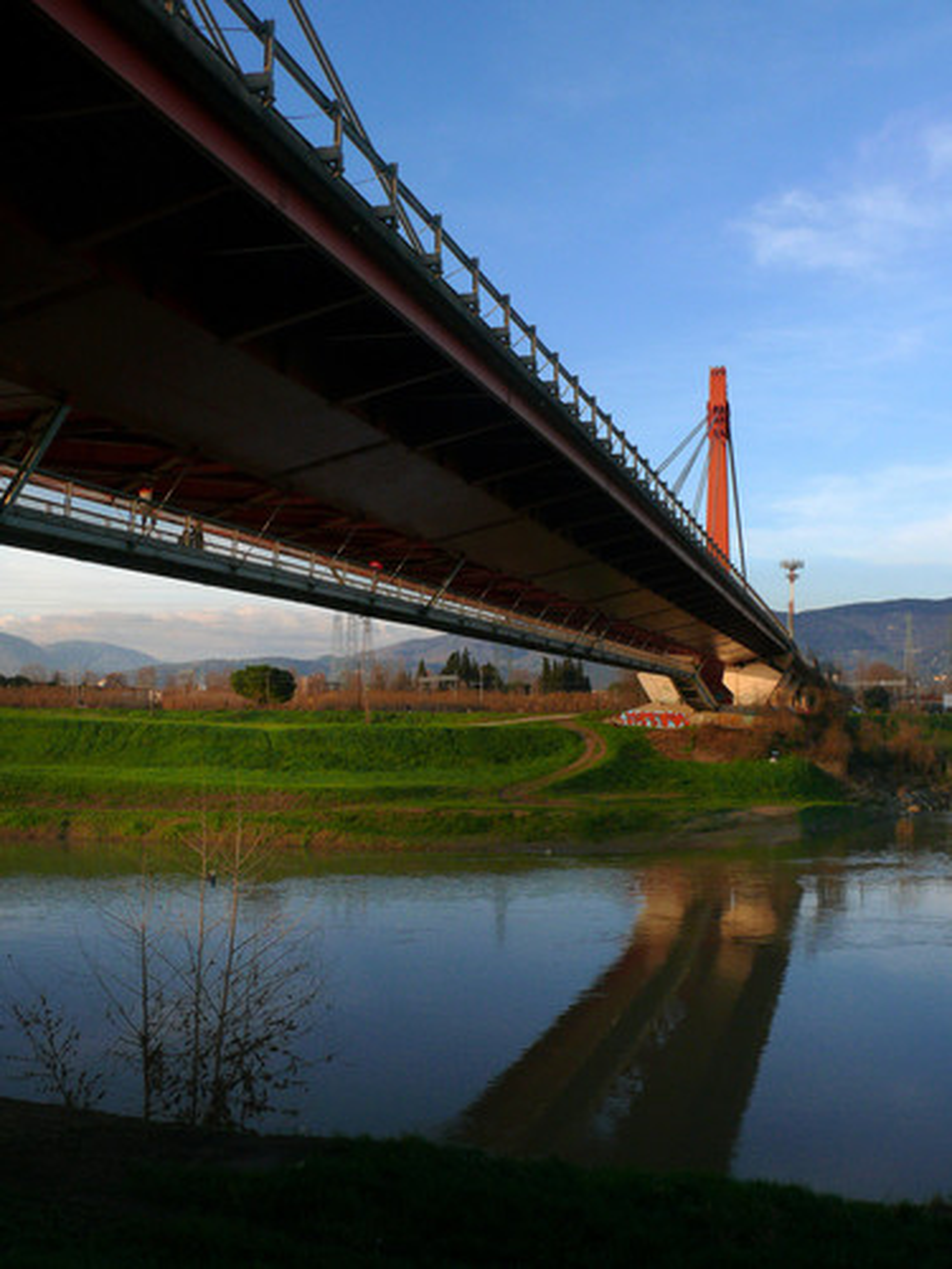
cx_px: 476
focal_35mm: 35
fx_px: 1283
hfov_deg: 40.7
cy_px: 634
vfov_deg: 52.6
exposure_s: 1/320
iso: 100
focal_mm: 7.4
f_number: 5.6
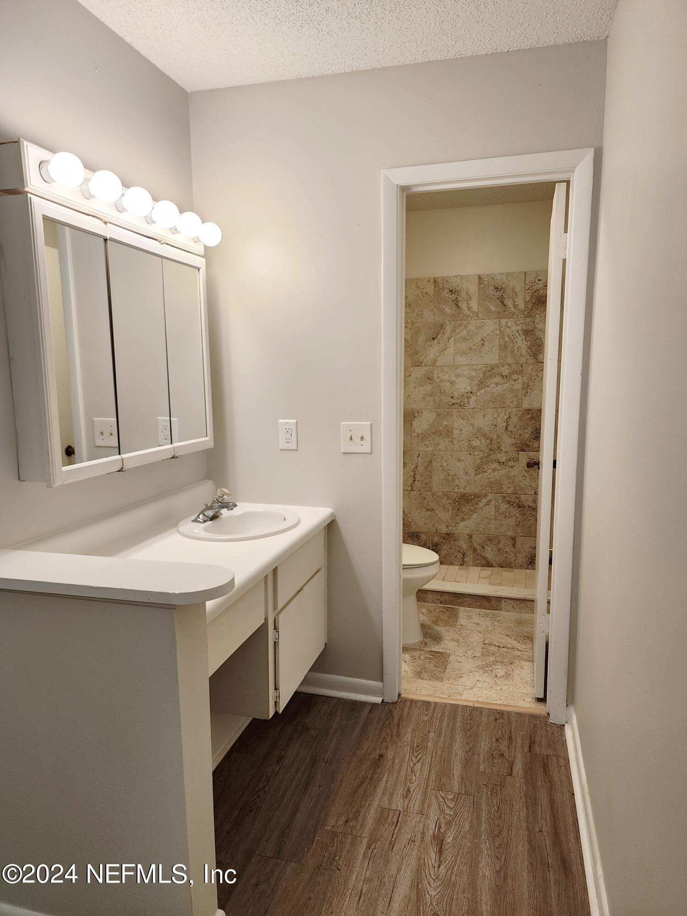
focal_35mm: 23
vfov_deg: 73.9
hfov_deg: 58.9
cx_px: 344
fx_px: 609
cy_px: 458
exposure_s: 1/120
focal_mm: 6.4
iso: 160
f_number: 1.8
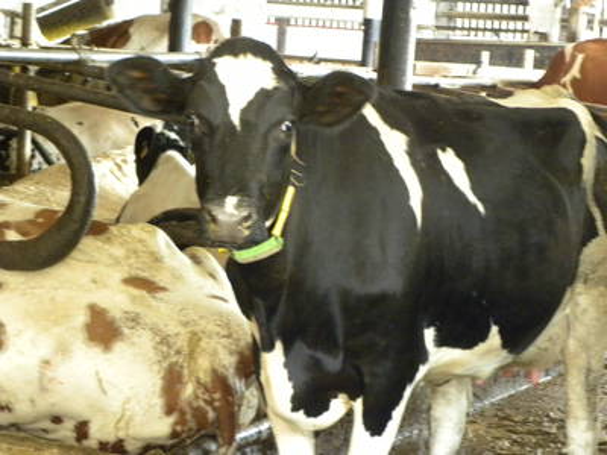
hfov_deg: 16.8
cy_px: 228
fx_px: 2052
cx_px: 304
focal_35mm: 117
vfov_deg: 12.7
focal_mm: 20.8
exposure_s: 1/9.5
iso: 561
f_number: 4
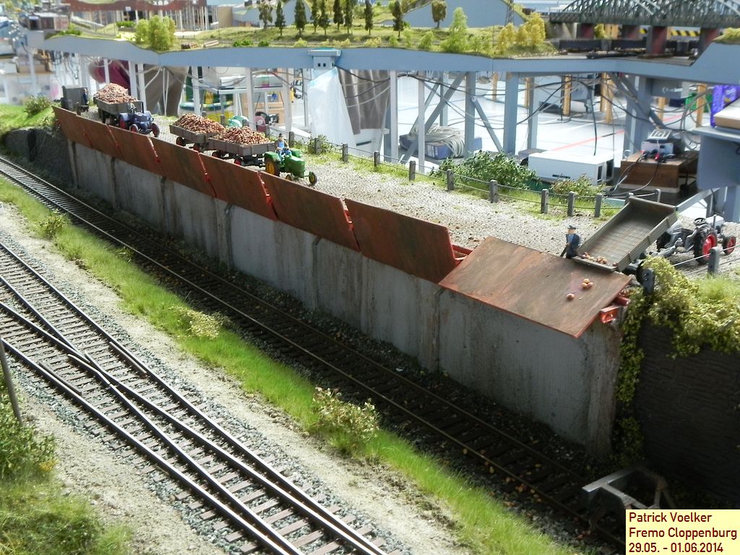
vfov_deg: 35.1
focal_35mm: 41
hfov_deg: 45.8
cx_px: 370
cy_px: 278
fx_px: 876
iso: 200
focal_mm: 7.3
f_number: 8
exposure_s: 1/9
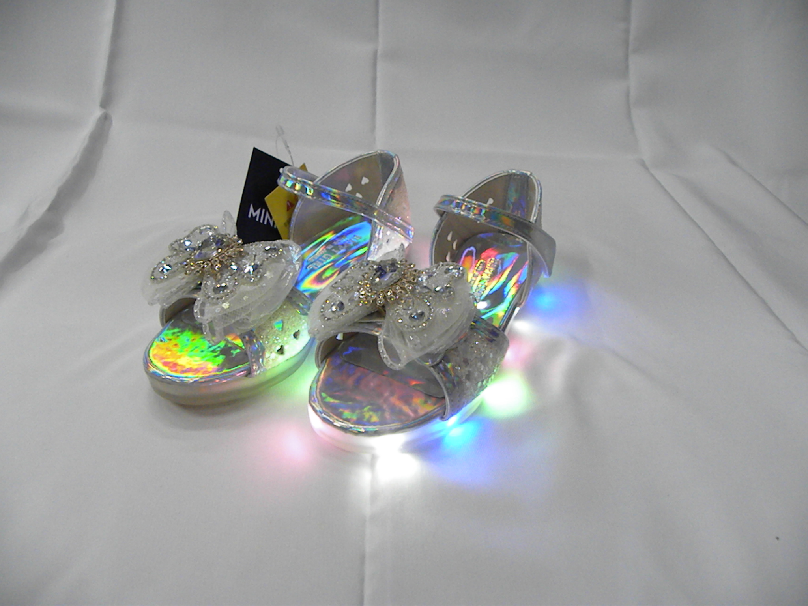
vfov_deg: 53.1
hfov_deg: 67.3
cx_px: 404
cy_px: 303
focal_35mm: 26
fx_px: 607
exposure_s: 1/300
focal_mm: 4.6
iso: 640
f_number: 2.8
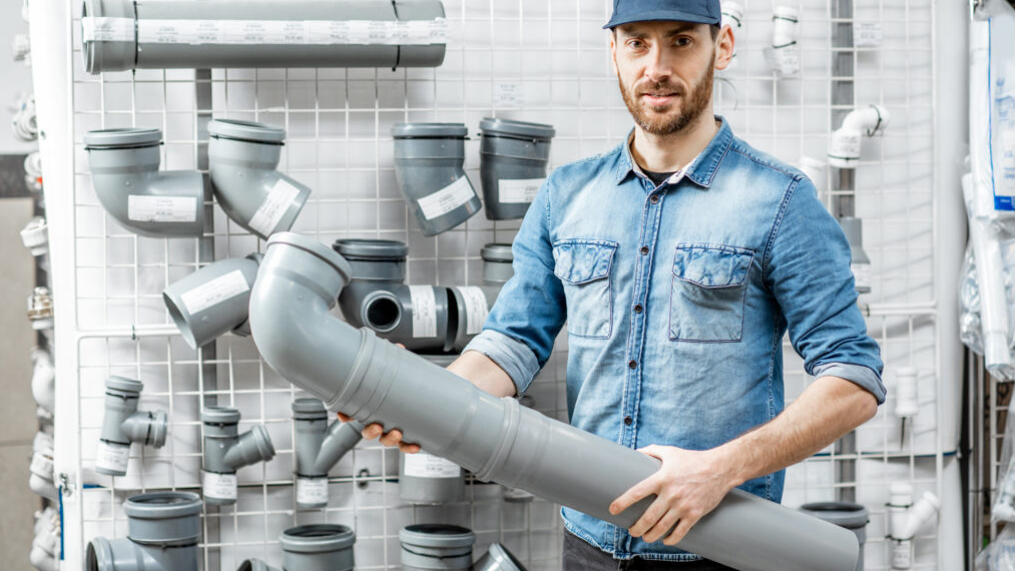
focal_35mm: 90
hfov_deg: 23.7
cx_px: 504
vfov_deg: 13.4
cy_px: 282
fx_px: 2422
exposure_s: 1/200
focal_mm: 85
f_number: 2.2
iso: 400
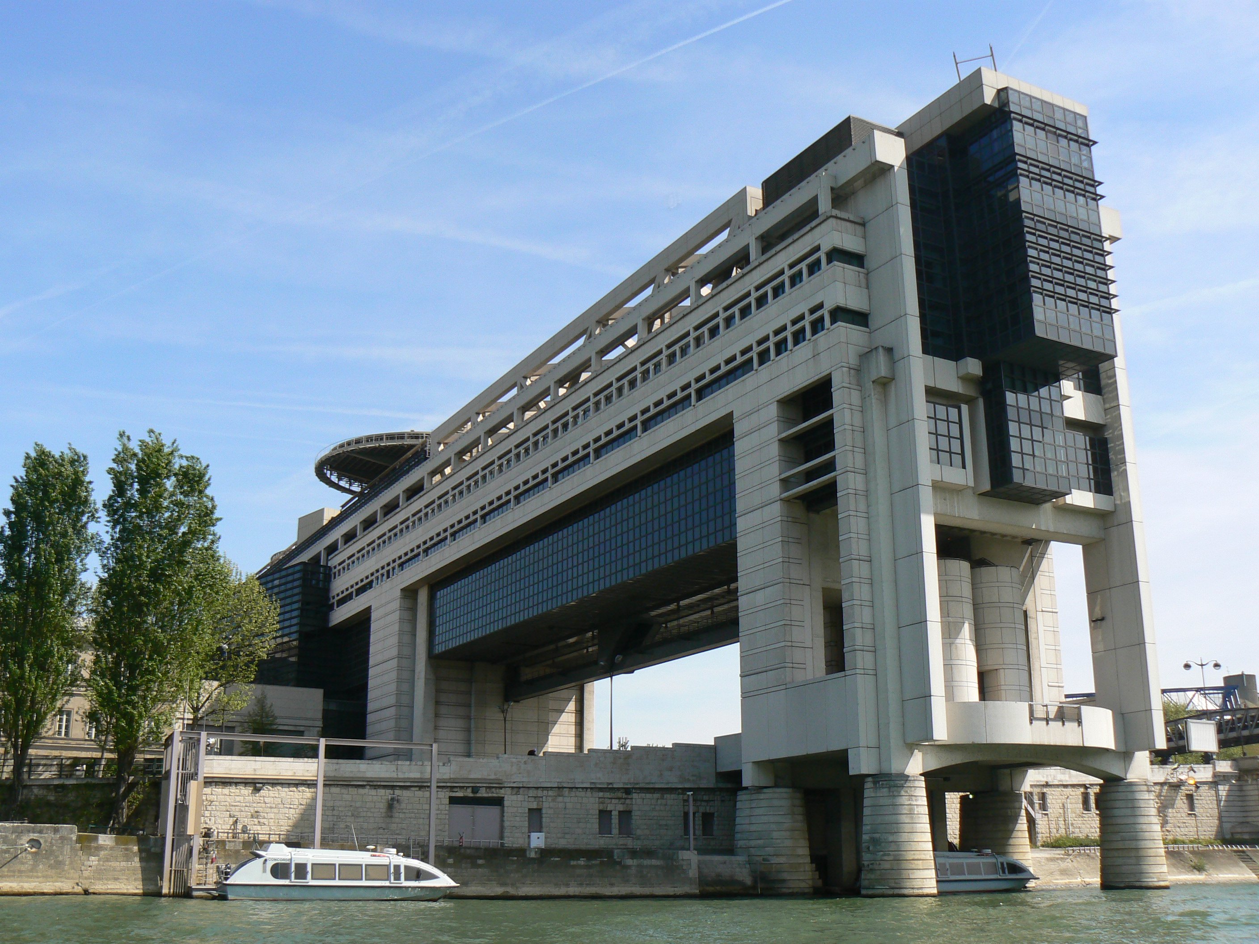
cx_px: 630
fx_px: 1309
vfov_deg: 39.7
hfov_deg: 51.4
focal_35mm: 36
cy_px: 472
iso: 80
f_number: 5.6
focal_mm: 6
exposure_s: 1/500
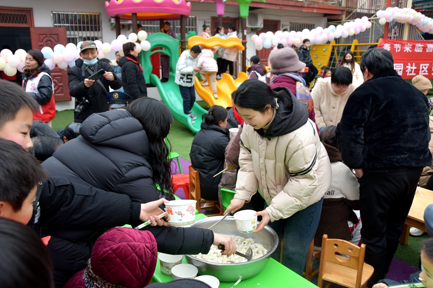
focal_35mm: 30
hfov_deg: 61.9
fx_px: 361
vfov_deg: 43.6
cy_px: 144
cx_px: 216
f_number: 5.6
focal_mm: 20
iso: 400
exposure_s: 1/125
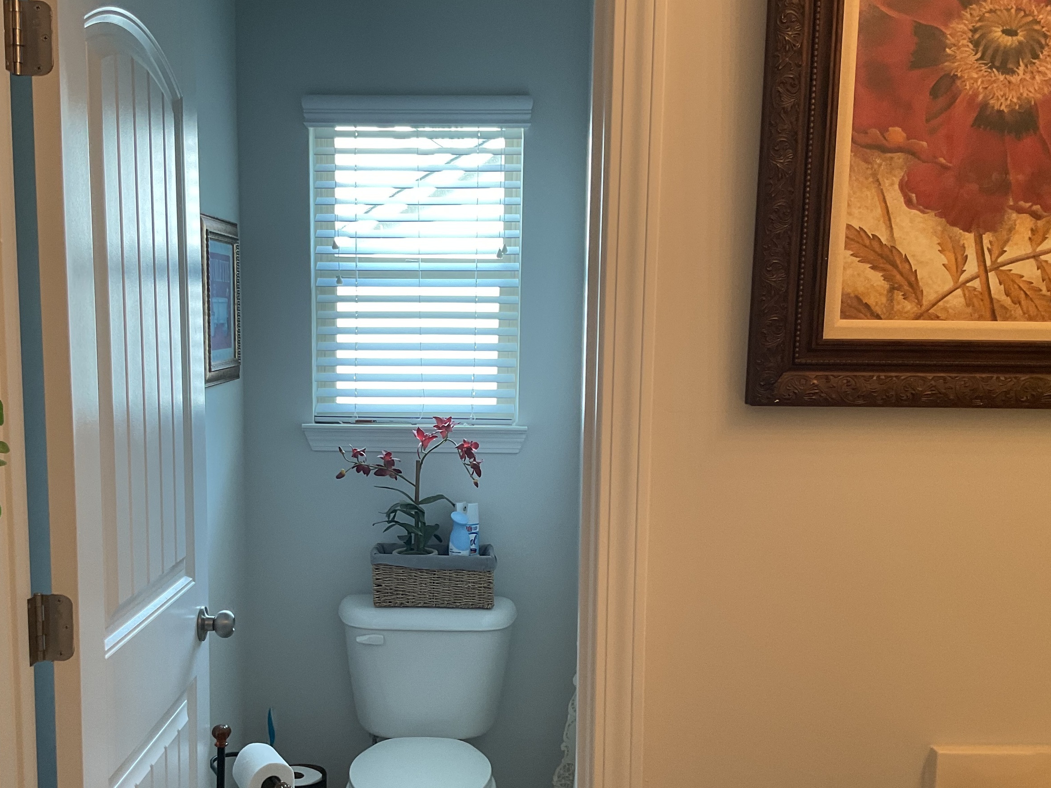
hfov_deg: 48.8
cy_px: 494
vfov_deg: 37.5
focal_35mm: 38
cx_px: 449
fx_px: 1154
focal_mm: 3
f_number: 1.8
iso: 64
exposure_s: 1/60
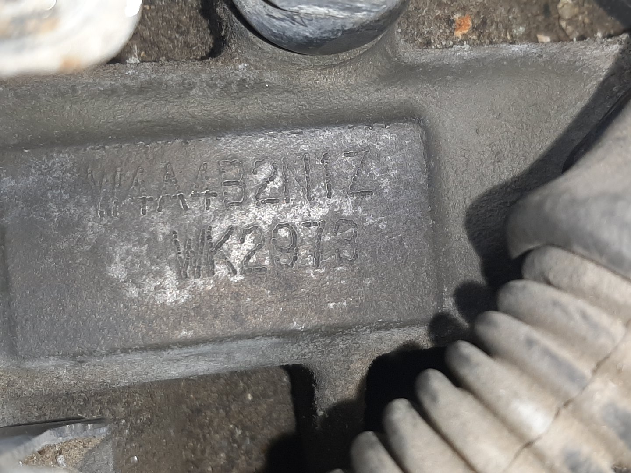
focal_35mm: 26
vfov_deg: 53.1
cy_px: 236
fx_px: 474
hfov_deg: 67.3
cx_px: 316
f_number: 1.7
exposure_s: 1/50
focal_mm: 3.93
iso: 55
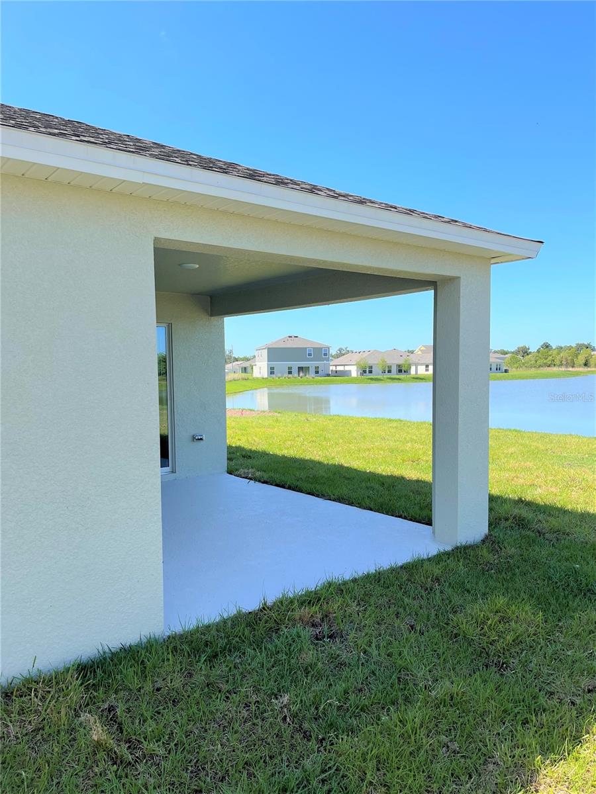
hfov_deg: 53.1
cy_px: 397
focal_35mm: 26
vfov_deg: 67.3
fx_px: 597
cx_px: 298
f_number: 1.6
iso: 32
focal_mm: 5.1
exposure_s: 1/2247
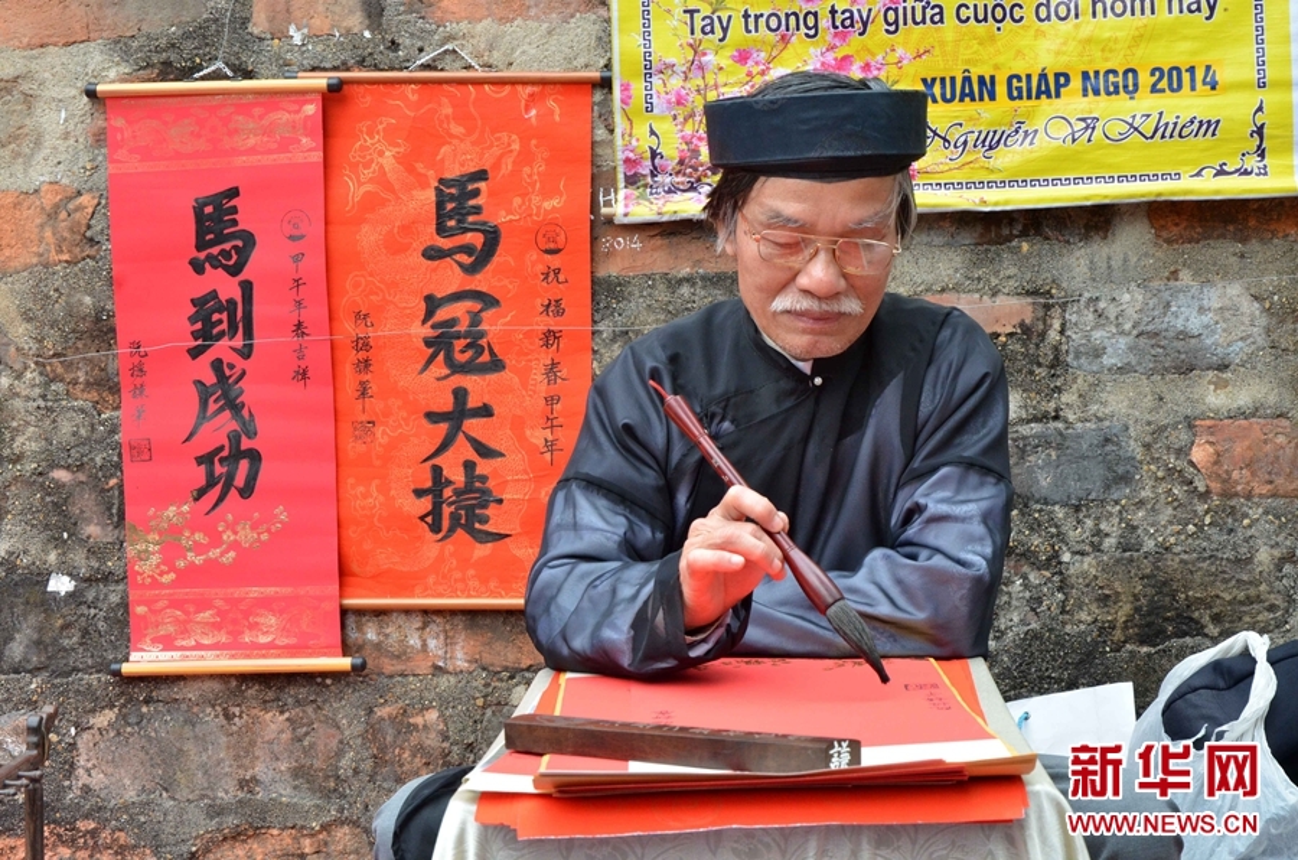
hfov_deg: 32.0
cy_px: 430
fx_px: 2267
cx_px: 649
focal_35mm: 63
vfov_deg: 21.5
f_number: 10
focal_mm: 42
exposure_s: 1/320
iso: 1250
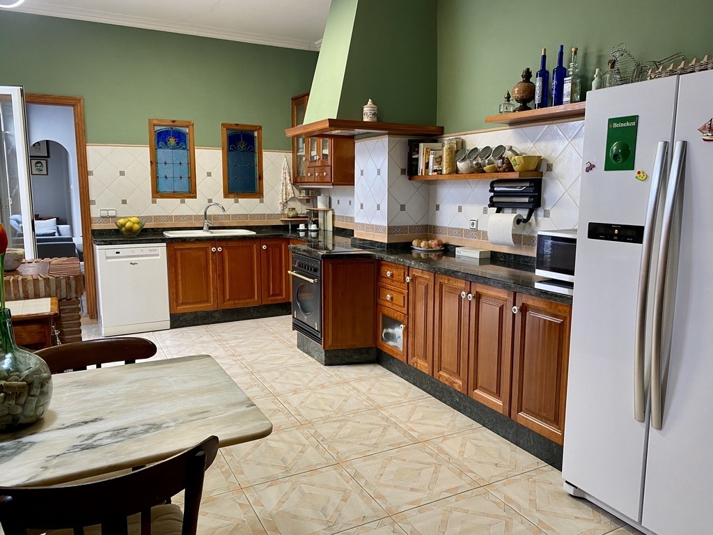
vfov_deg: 53.1
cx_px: 356
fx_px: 536
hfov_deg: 67.3
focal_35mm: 26
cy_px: 268
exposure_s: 1/50
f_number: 1.8
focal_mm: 4.25
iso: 125
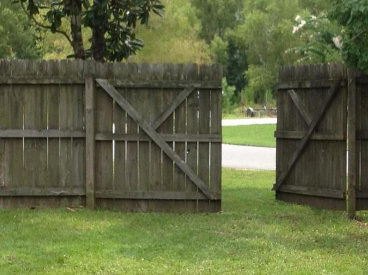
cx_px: 264
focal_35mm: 102
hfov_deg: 19.2
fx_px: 1082
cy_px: 143
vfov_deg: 14.5
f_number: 2.4
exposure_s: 1/458
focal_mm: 4.28
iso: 50
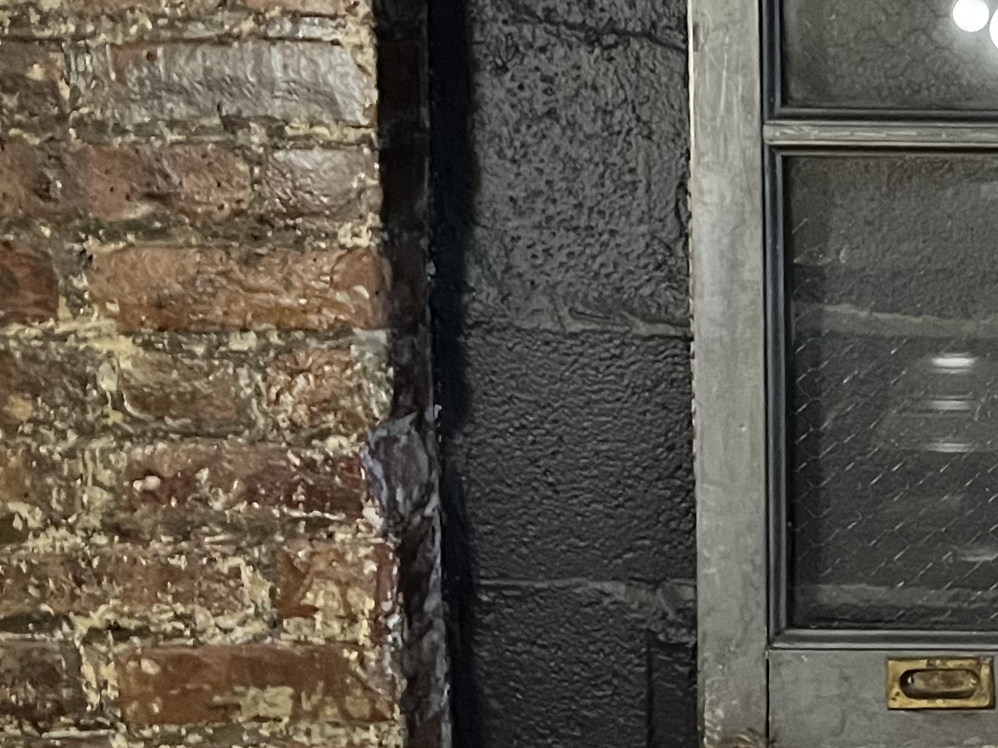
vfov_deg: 16.6
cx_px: 1193
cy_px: 319
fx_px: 2565
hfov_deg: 20.6
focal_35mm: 89
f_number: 1.5
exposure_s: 1/15
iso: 1000
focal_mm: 5.7
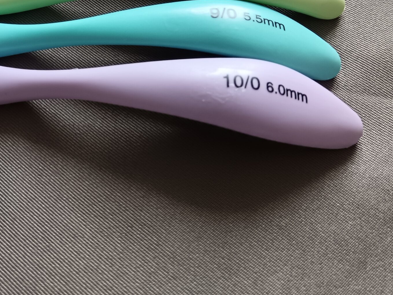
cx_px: 97
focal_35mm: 51
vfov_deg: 27.6
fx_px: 579
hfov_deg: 36.6
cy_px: 35
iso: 434
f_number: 1.9
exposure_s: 1/50
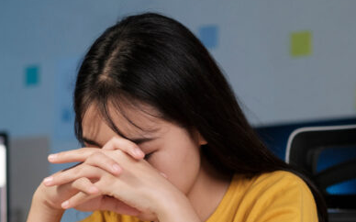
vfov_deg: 12.1
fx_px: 1038
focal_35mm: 107
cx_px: 142
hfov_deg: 19.4
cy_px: 206
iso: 500
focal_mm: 35
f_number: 2
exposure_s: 1/50
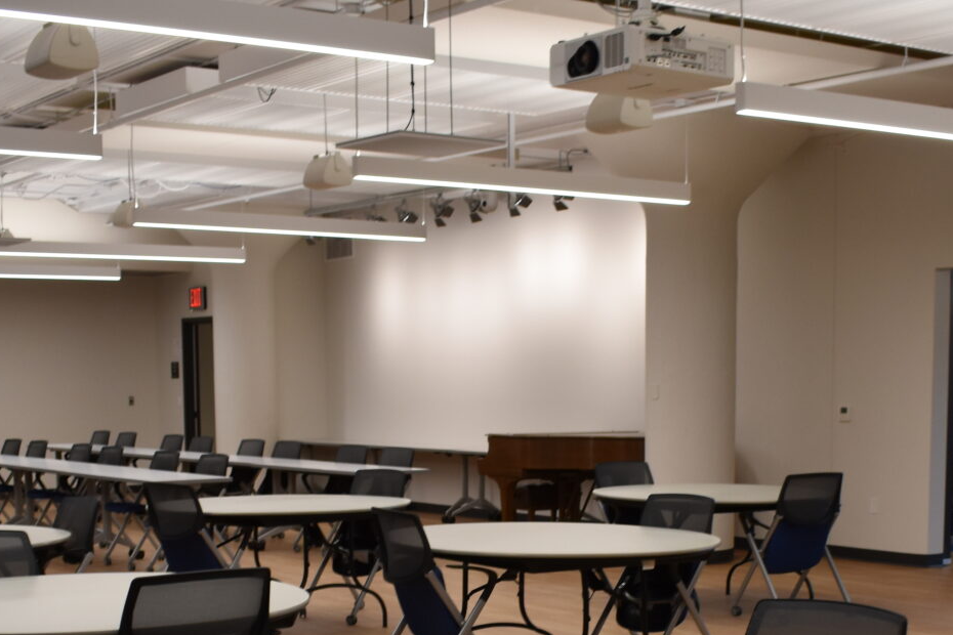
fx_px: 1641
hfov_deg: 32.3
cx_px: 558
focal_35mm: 62
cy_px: 647
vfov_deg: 21.1
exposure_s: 1/80
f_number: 4.5
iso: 400
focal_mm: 18
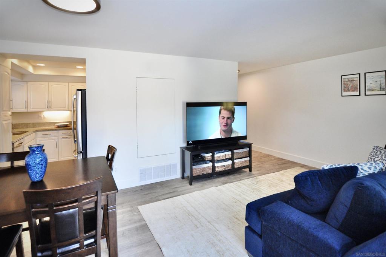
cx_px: 193
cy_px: 128
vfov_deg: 71.9
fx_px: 177
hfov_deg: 95.1
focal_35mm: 16
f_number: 4
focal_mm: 11
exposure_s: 1/60
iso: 720
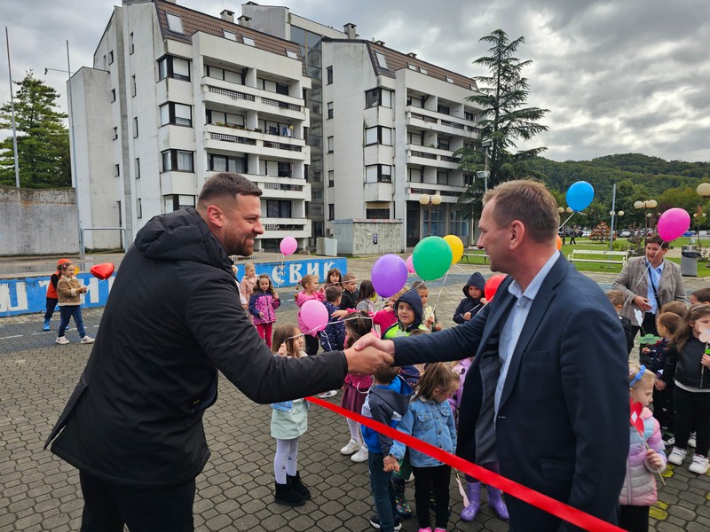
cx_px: 355
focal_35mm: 23
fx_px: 472
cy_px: 266
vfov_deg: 58.9
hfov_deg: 73.9
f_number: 1.7
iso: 10
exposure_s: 1/350
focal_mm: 6.3
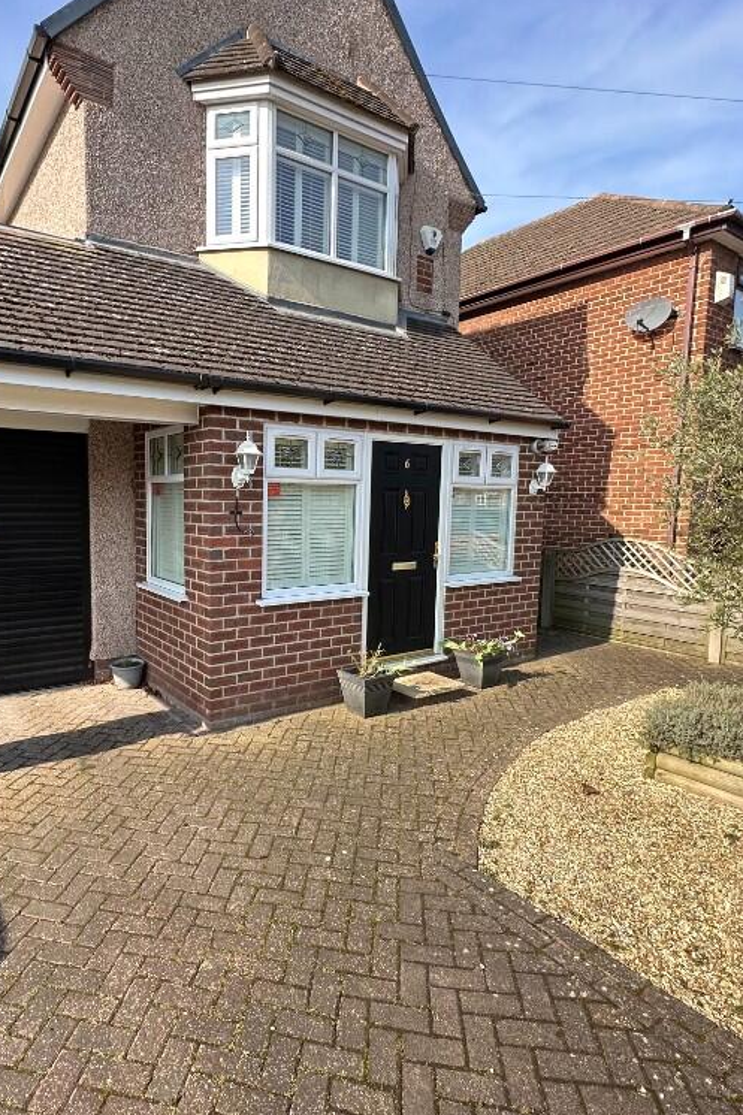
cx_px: 268
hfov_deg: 60.9
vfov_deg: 84.0
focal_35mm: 20
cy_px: 565
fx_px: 619
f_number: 2.2
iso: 40
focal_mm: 2.22
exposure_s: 1/442
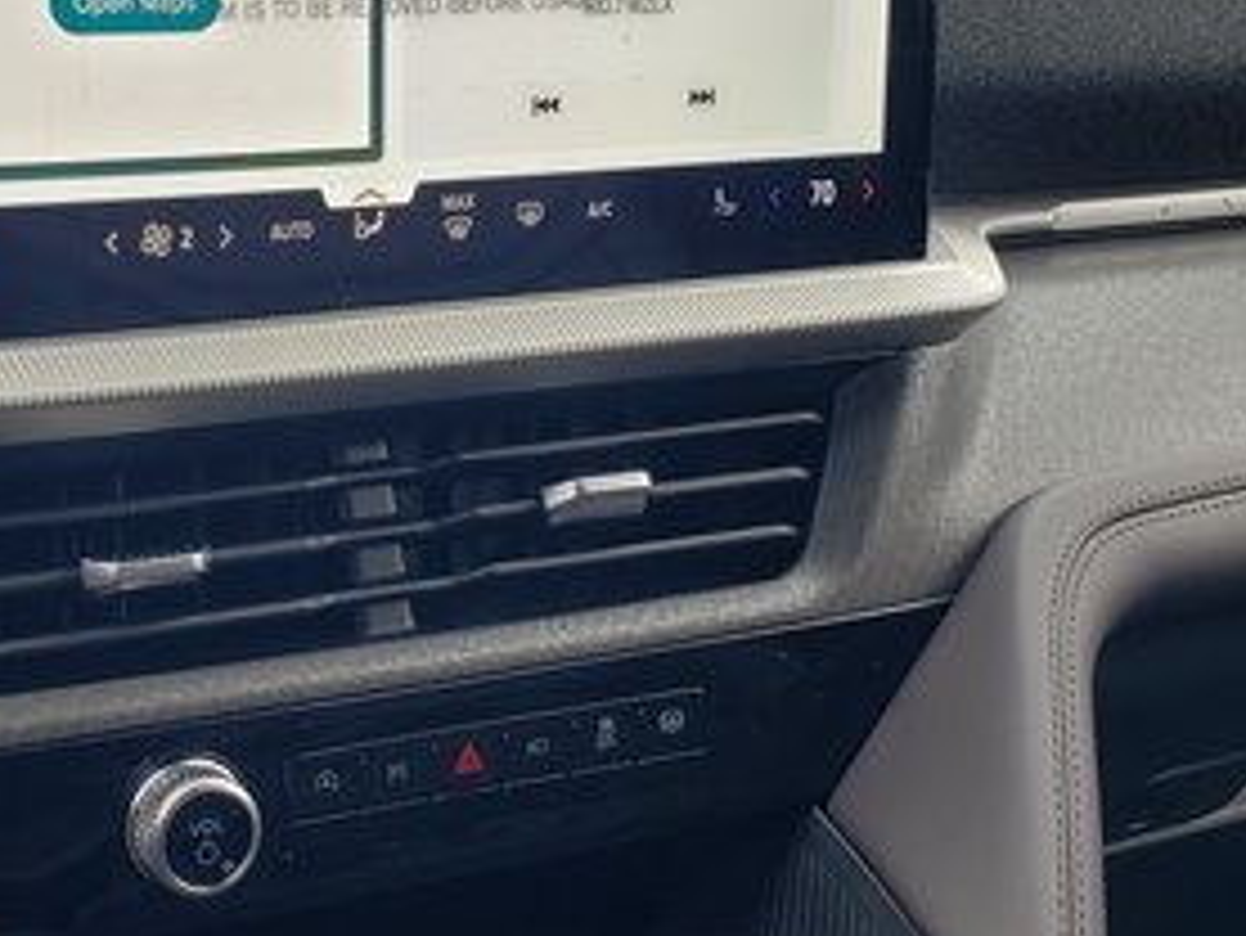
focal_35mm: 60
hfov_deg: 31.6
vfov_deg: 24.4
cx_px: 319
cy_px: 410
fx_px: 2161
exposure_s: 1/57
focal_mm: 4.3
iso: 50
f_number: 2.4
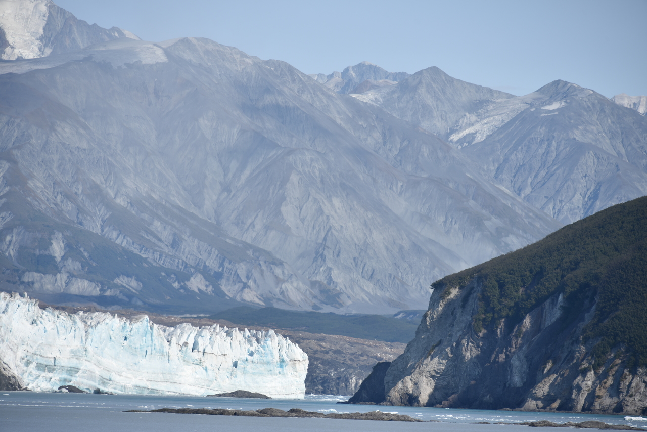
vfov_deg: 6.0
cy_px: 216
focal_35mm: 230
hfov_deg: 8.9
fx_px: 4134
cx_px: 324
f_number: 7.1
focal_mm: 230
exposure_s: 1/500
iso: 100
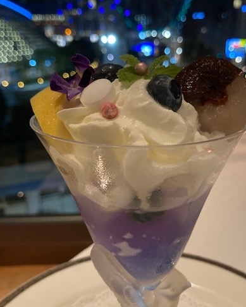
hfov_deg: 41.1
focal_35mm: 36
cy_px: 145
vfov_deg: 50.2
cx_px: 137
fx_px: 328
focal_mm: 3.99
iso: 500
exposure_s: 1/25
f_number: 1.8
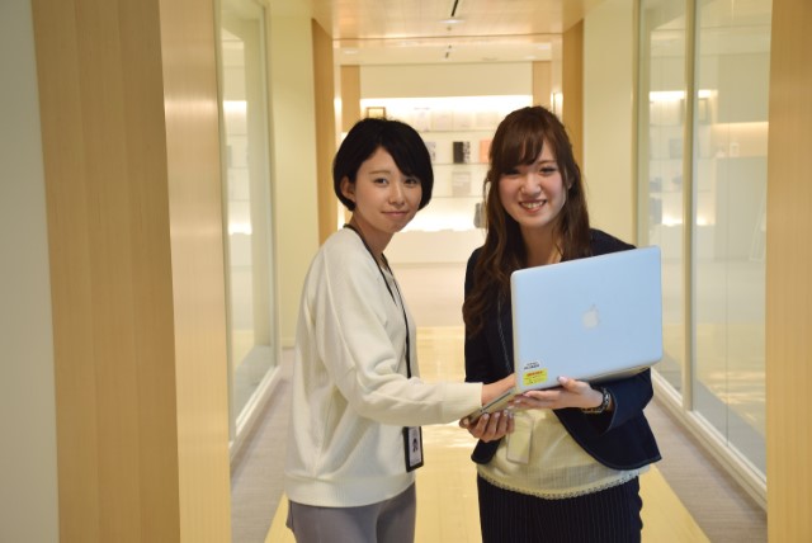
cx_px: 406
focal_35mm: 57
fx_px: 1287
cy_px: 272
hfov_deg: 35.0
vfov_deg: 23.8
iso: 100
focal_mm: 38
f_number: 5
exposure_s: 1/8
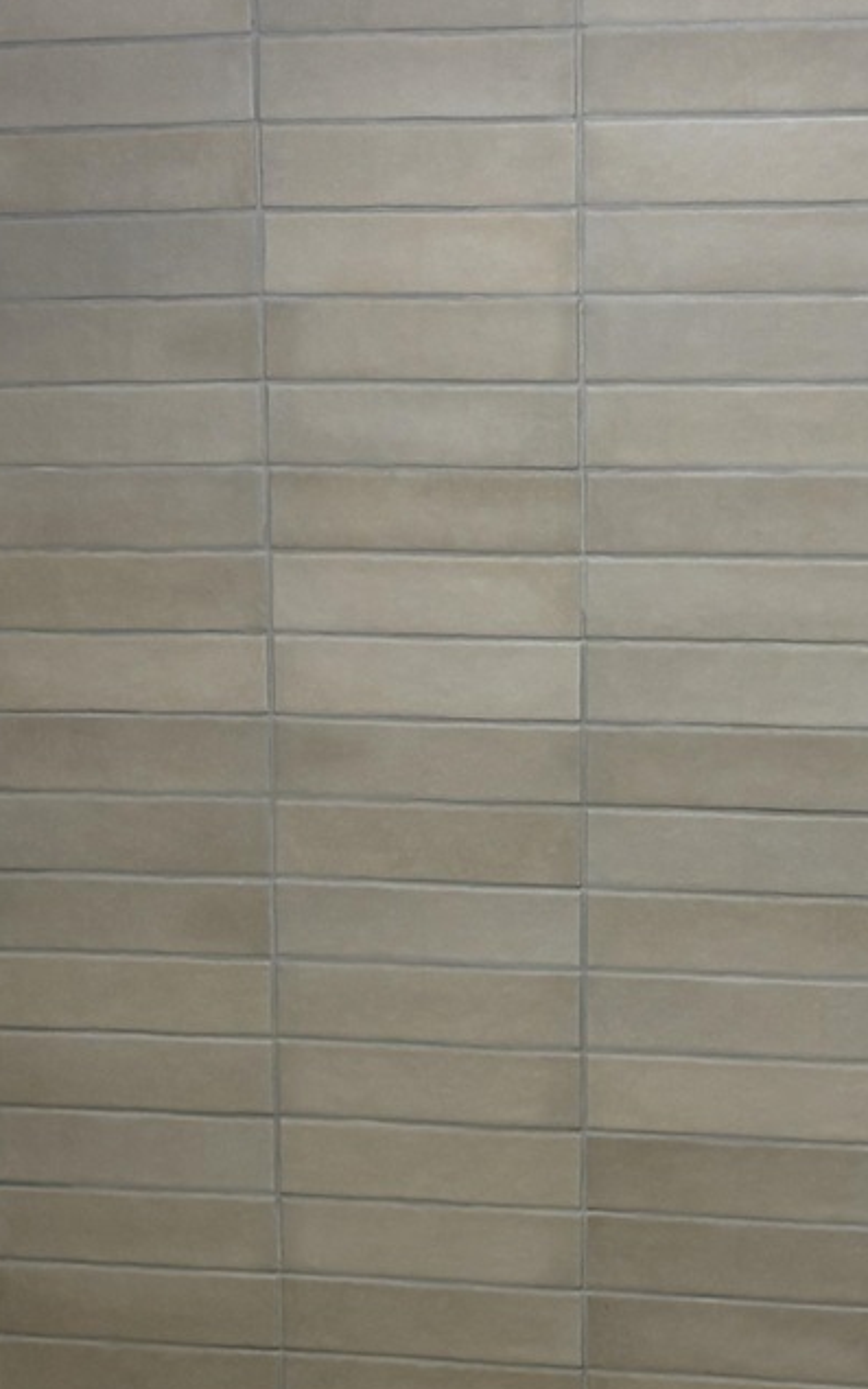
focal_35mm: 100
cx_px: 623
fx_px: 3784
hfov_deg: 13.1
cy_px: 1000
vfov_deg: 20.7
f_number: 1.6
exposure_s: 1/120
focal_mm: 5.96
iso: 125
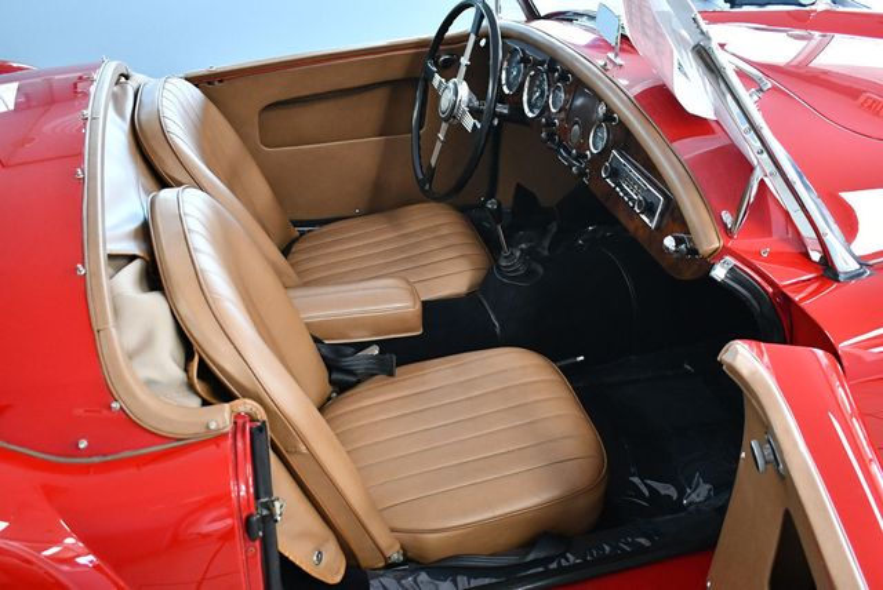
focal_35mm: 36
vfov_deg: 36.9
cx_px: 442
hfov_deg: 53.1
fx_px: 884
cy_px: 295
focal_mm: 18
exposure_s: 1/125
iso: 2000
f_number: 3.5
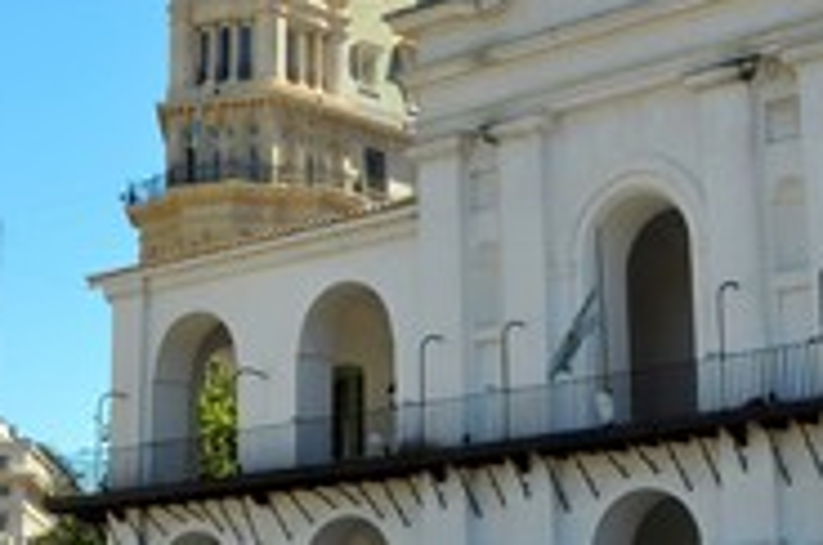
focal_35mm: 88
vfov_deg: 15.2
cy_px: 25
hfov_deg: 23.1
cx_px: 488
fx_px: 2008
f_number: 10
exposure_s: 1/250
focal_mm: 18
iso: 220
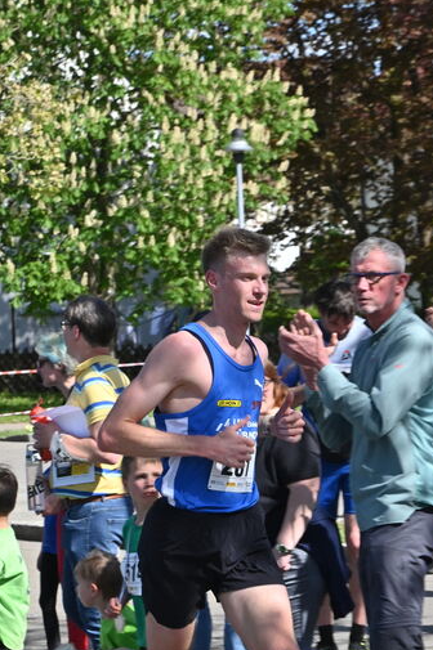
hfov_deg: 6.7
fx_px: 3721
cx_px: 280
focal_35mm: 206
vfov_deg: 10.0
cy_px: 499
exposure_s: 1/320
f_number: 18
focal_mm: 130
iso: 640
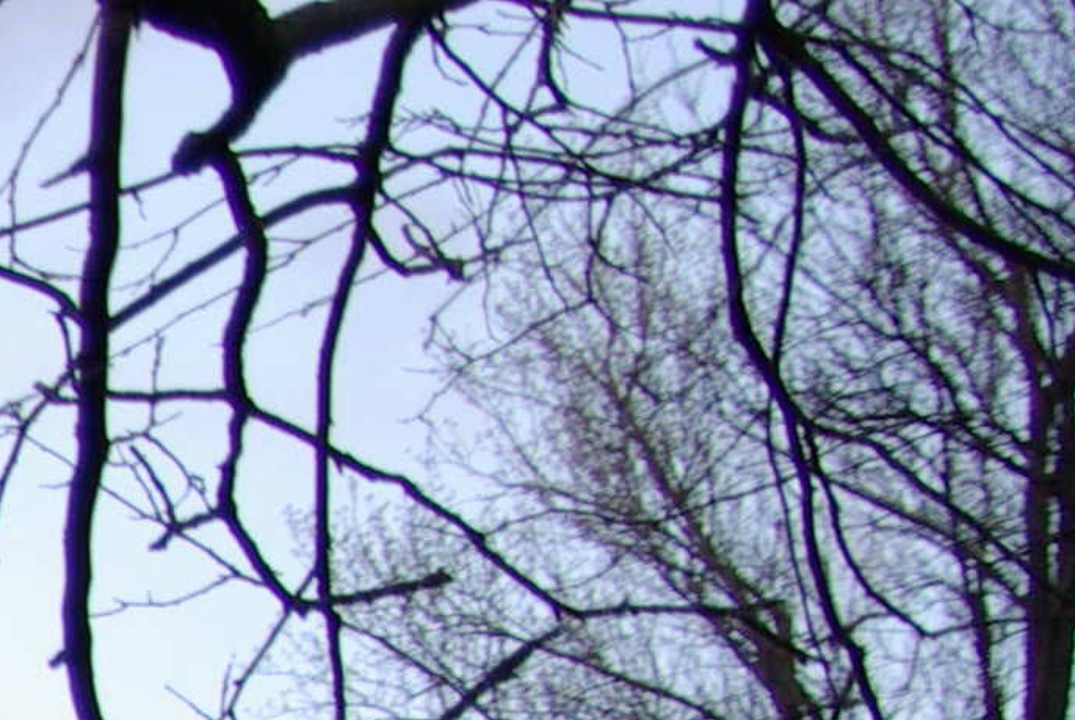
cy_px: 1518
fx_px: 5857
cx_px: -1644
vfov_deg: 6.8
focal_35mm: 196
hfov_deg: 9.2
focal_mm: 23.13
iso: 200
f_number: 4
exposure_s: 1/40
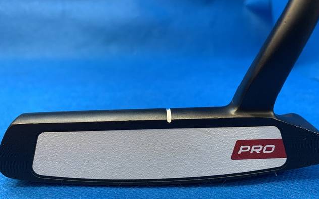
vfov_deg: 44.5
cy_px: 112
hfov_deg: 66.5
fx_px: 243
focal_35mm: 28
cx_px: 162
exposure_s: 1/60
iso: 125
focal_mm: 4.25
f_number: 1.8
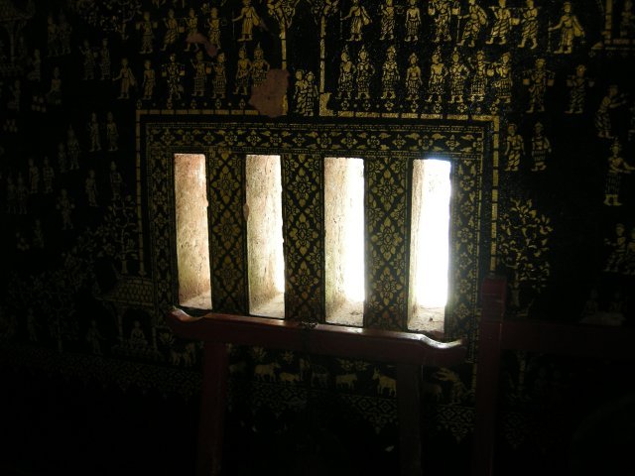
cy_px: 238
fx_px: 660
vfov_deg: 39.7
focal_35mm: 36
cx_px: 318
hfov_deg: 51.4
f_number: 2.7
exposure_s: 1/8
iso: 133
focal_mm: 7.5
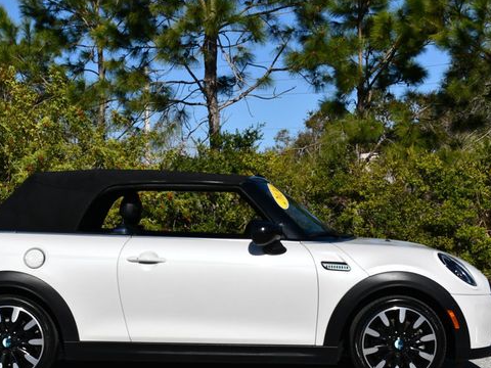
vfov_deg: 19.1
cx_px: 207
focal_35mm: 77
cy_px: 215
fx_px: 1092
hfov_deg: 25.3
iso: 100
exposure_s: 1/400
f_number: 10
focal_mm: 30
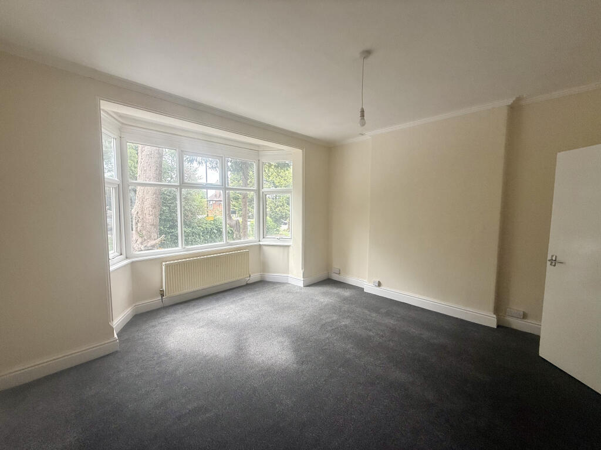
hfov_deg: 102.1
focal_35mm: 14
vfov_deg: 85.7
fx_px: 243
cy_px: 225
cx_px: 300
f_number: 2.2
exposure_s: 1/119
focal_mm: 2.22
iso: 50
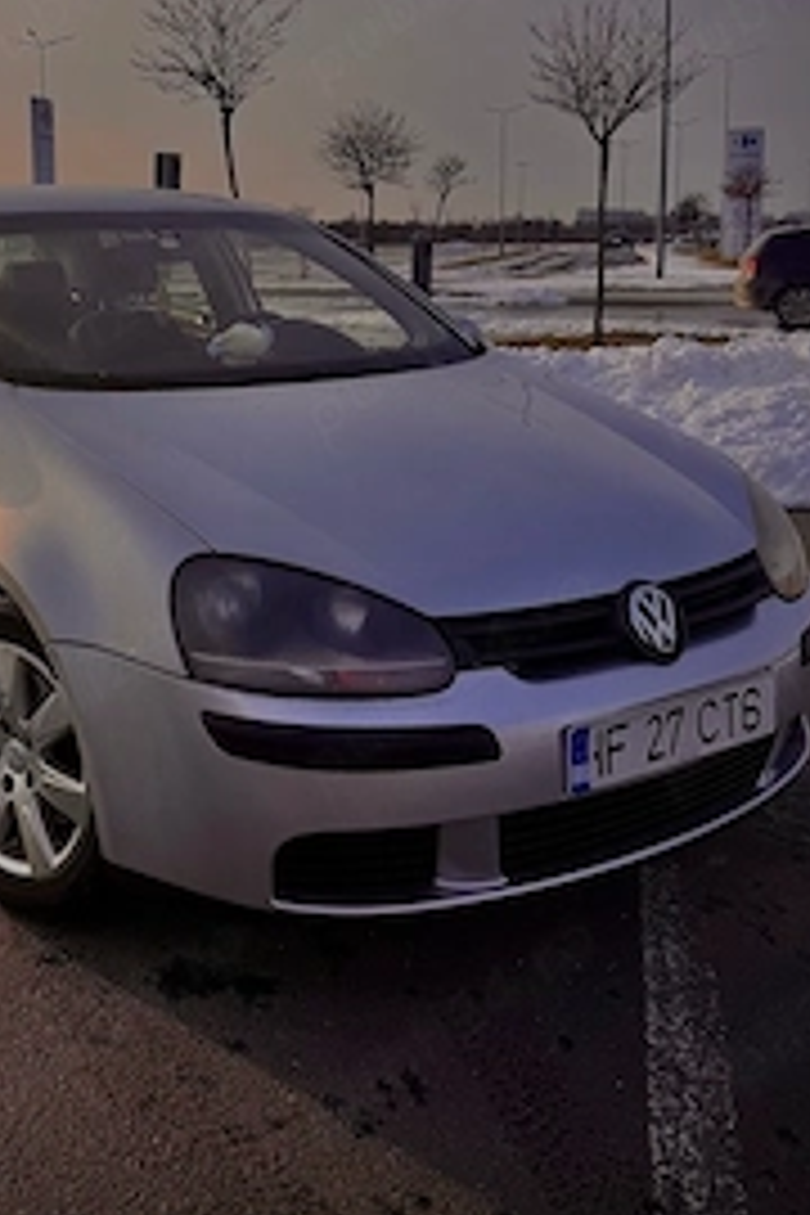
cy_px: 382
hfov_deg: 35.0
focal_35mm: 37
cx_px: 189
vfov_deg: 50.7
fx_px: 1249
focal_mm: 6.76
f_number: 1.78
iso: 80
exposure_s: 1/9091
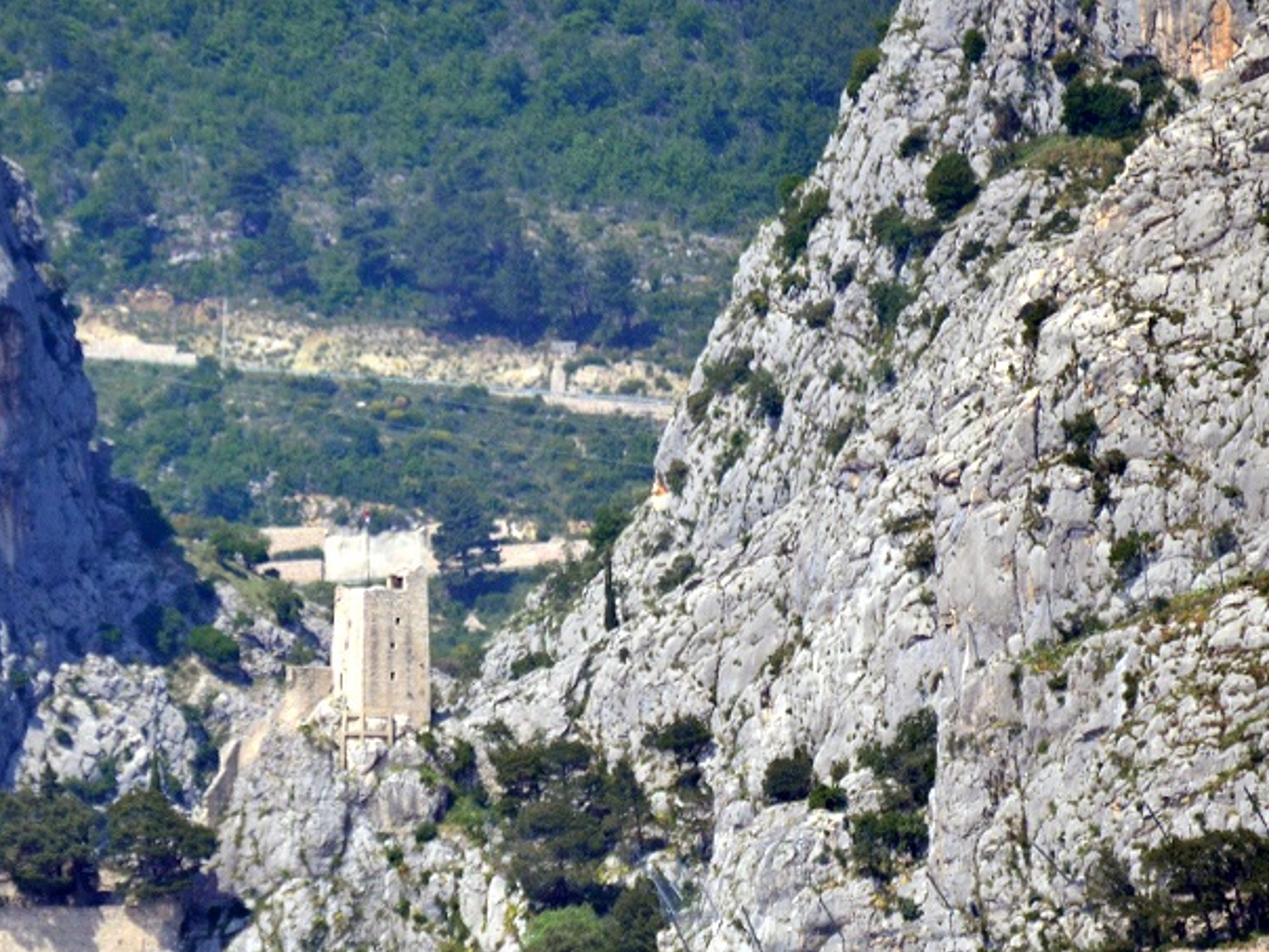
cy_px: 478
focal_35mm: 714
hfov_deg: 2.8
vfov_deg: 2.1
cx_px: 320
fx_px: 26175
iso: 800
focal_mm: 300
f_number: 5.6
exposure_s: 1/3200
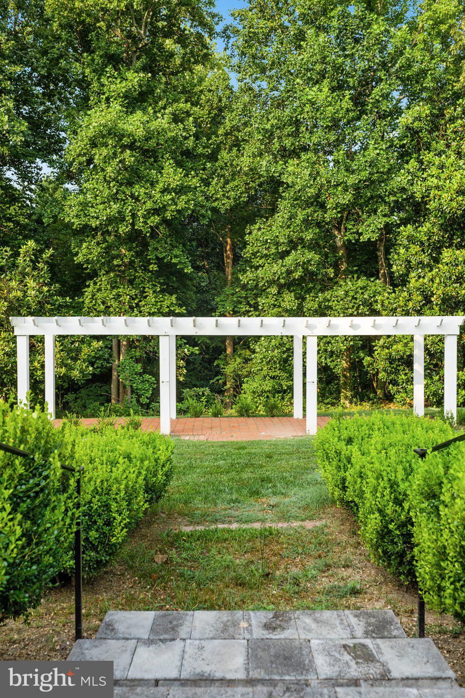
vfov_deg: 54.4
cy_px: 349
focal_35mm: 35
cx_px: 232
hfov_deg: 37.9
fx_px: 678
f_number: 6.3
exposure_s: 1/250
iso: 160
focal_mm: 35
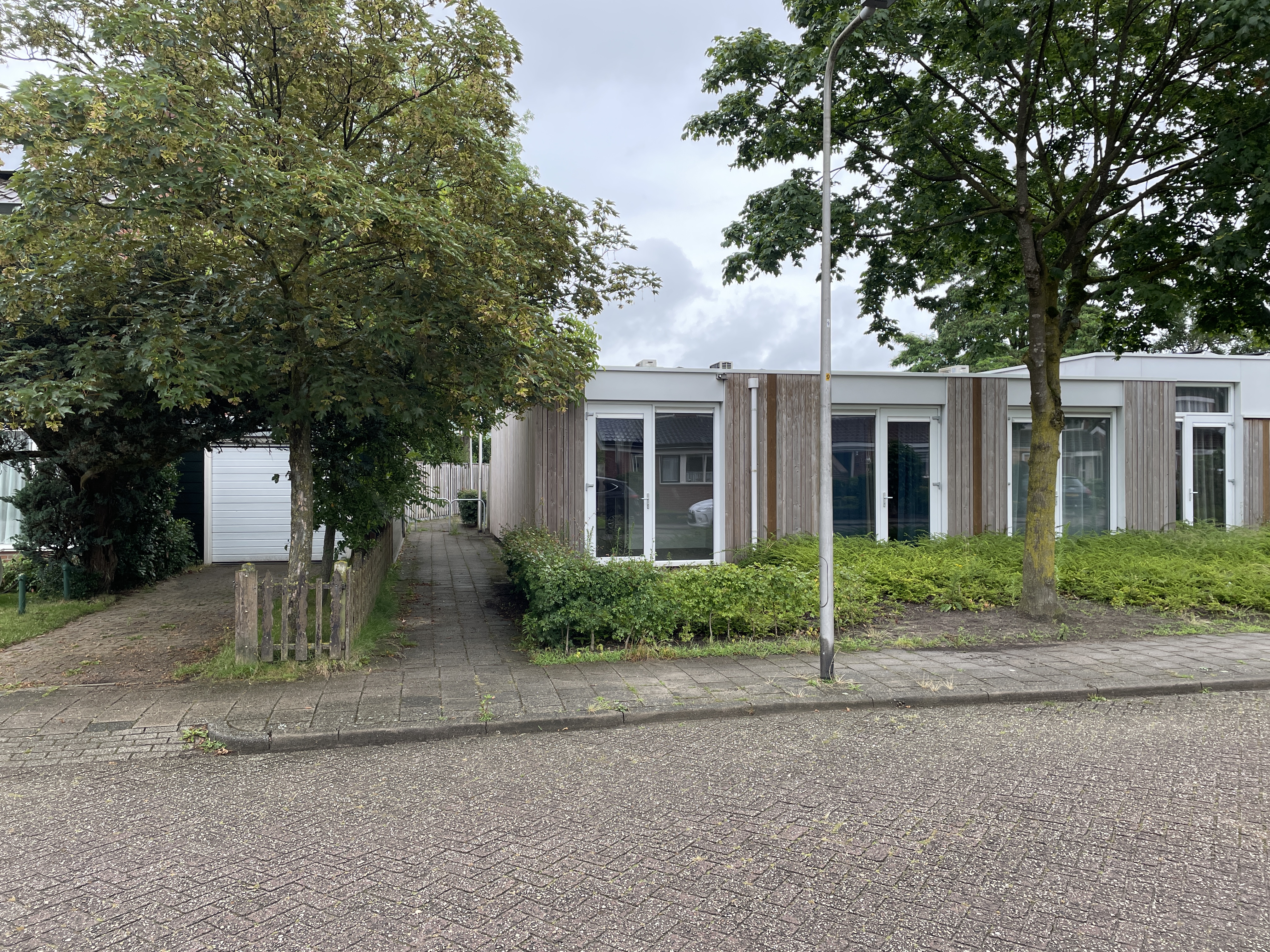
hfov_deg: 67.3
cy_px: 476
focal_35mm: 26
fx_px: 954
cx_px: 635
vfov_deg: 53.1
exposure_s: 1/537
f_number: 1.6
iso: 32
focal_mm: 4.2
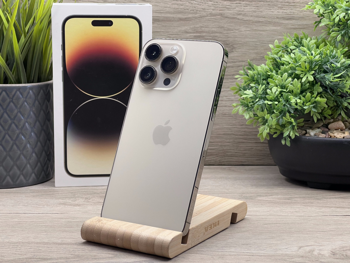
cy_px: 132
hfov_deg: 25.3
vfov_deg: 19.1
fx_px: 779
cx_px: 175
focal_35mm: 77
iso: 64
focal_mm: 9
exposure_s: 1/100
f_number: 2.8
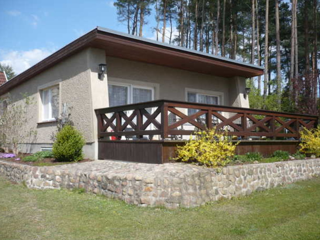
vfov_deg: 38.7
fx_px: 342
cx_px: 164
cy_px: 118
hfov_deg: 50.1
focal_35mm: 37
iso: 100
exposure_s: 1/1000
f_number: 2.8
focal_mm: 5.8
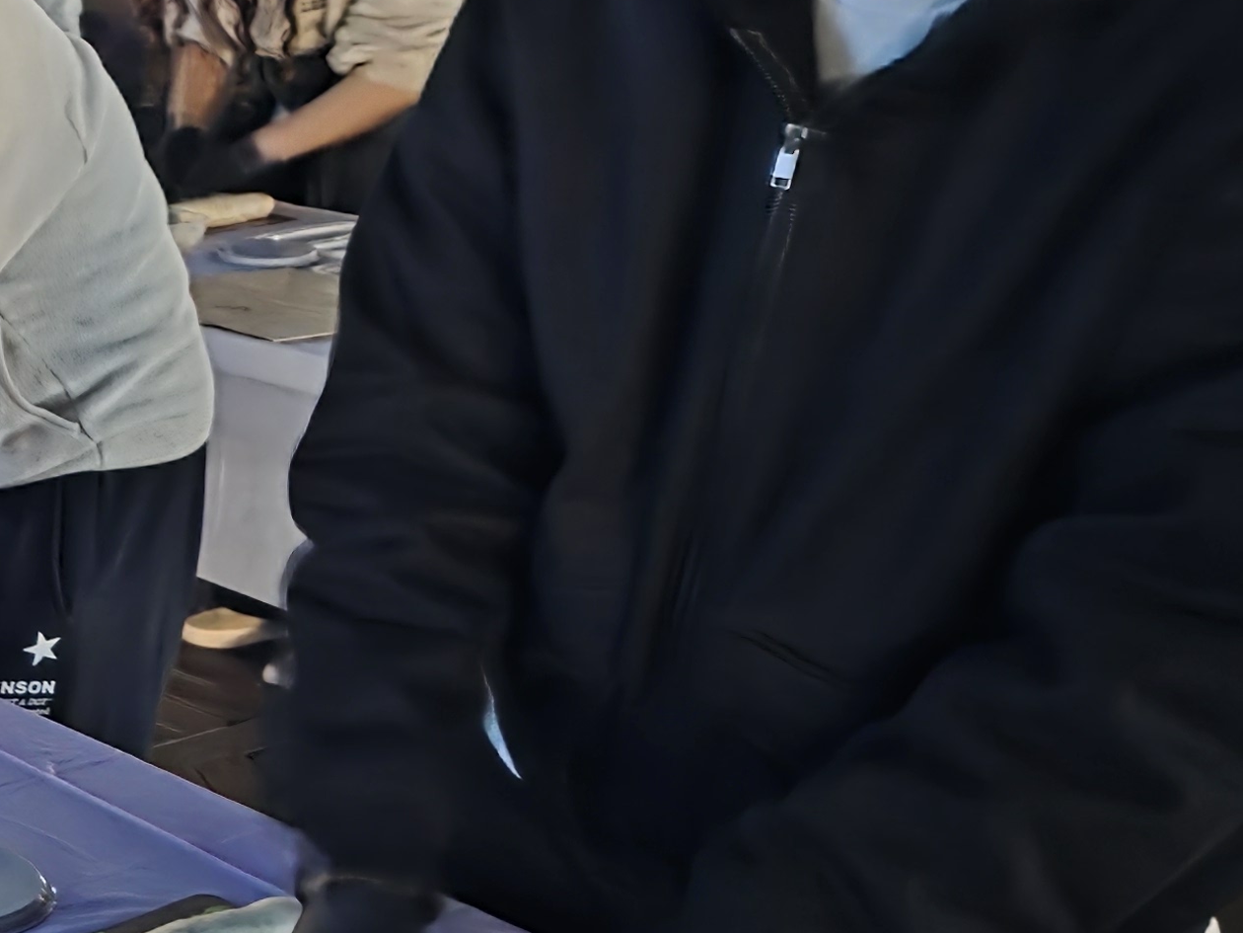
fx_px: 2621
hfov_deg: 23.5
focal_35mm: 73
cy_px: 471
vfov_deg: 20.2
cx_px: -380
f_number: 1.7
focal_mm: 6.25
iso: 2000
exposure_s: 1/20
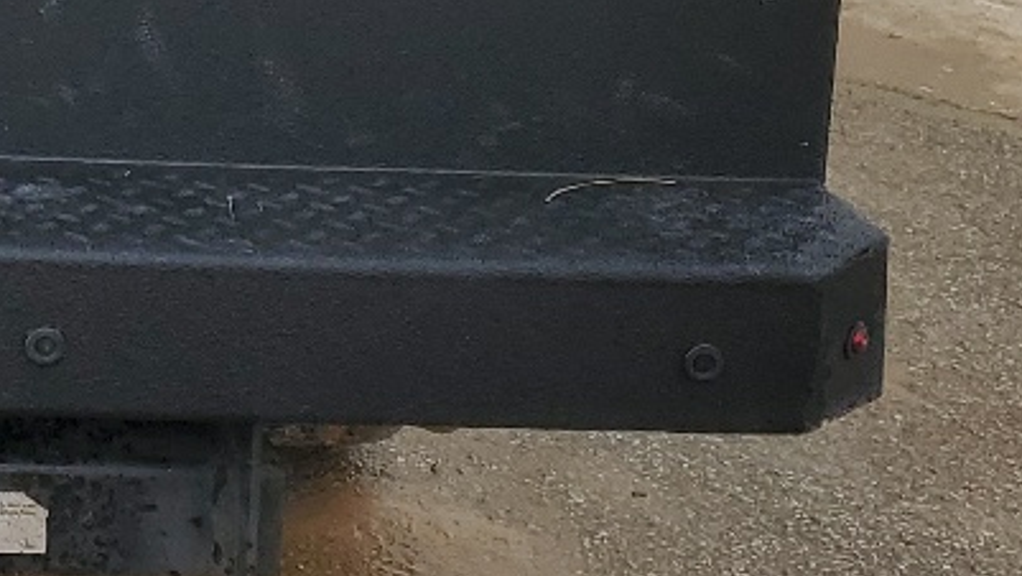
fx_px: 3064
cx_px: -451
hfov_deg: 17.3
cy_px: -321
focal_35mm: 113
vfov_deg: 10.3
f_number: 1.5
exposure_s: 1/1429
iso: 50
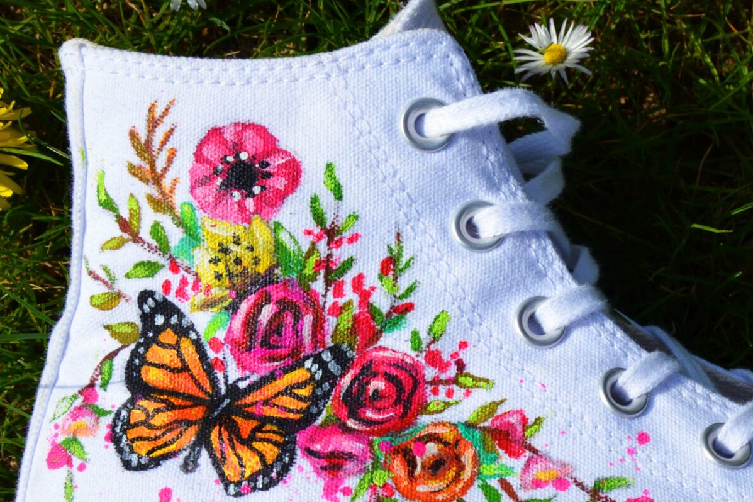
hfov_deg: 25.0
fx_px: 1675
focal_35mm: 80
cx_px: 574
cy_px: 354
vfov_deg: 17.0
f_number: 8
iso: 100
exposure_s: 1/320
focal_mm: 25
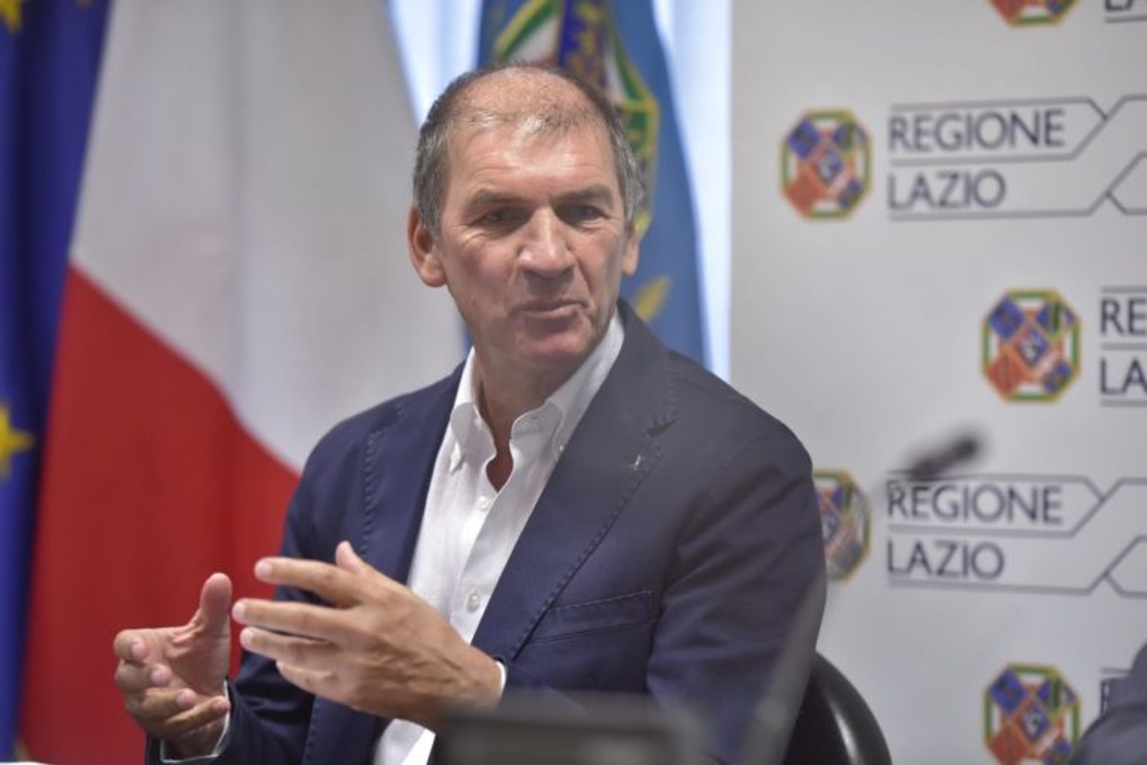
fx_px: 4460
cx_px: 574
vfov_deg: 9.8
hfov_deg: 14.7
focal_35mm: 140
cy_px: 382
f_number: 4.5
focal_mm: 140
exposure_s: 1/250
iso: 4000
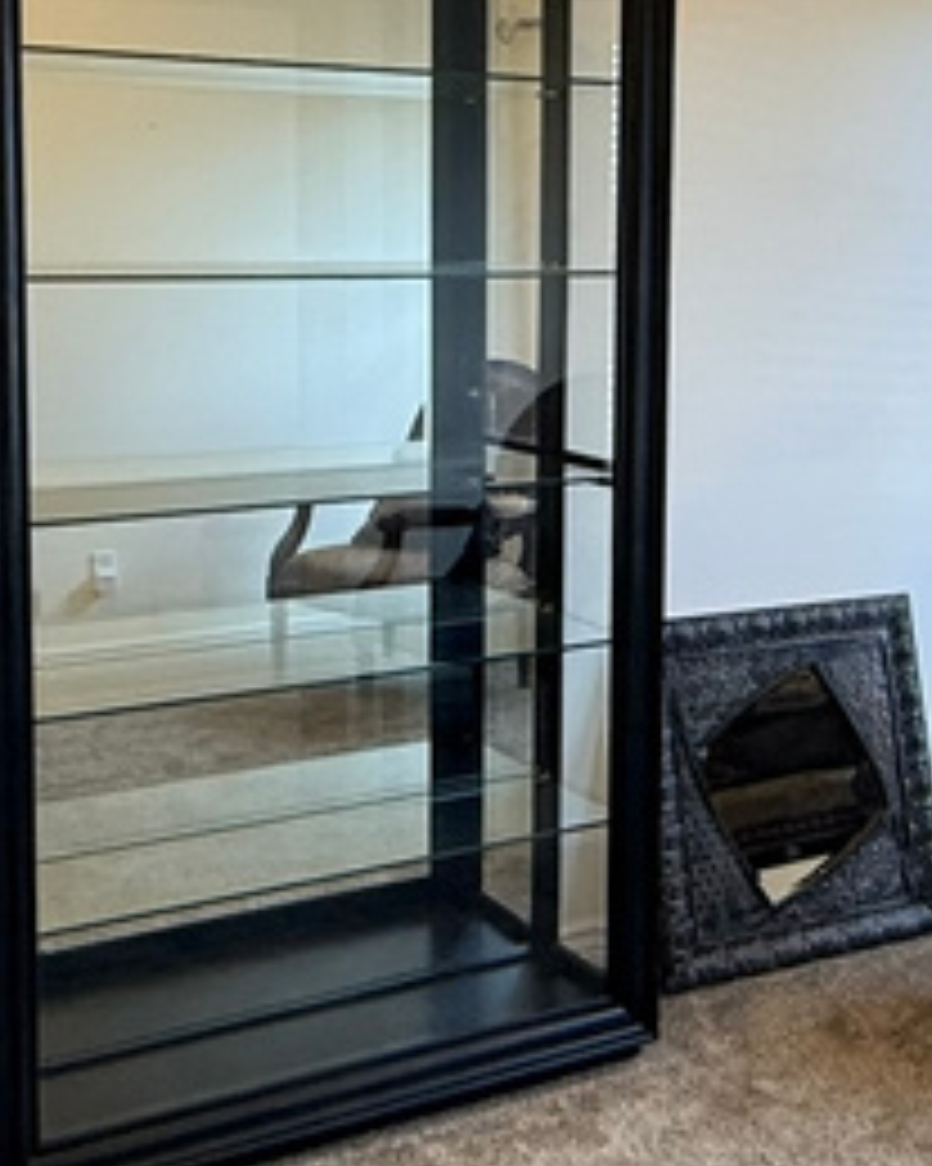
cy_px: 396
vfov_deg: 34.5
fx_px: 1863
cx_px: 599
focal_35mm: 54
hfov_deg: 28.0
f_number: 2.2
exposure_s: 1/120
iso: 100
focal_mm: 2.22
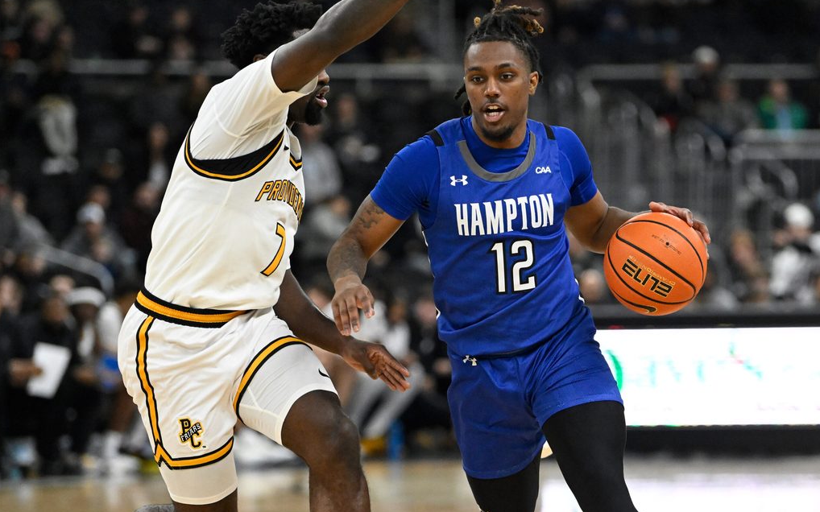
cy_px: 243
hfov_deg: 12.8
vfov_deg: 8.0
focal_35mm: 164
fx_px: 3665
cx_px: 408
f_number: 3.2
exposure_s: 1/1600
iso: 6400
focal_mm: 160
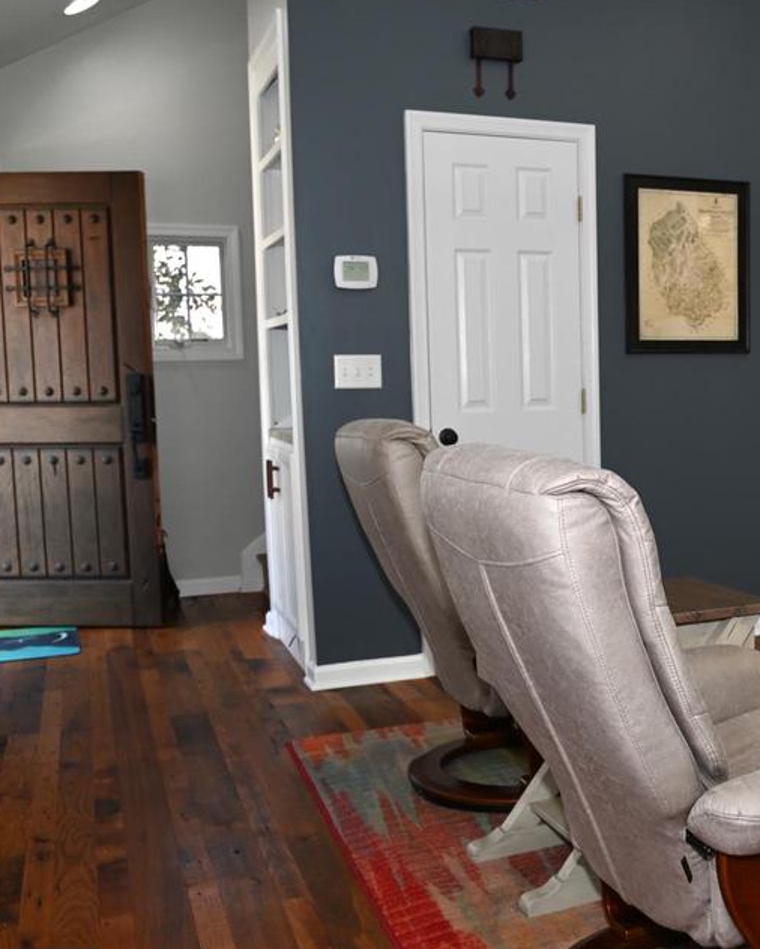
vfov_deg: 44.8
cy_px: 493
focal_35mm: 41
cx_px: 703
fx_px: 1152
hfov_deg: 34.2
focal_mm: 27
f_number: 7.1
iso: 400
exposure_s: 1/60
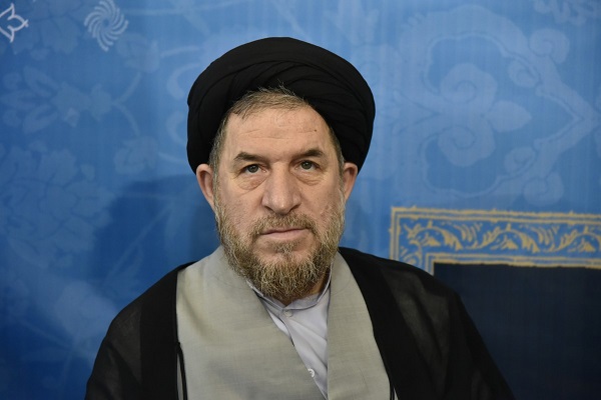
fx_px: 2003
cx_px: 300
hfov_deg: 17.1
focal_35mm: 120
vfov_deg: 11.4
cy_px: 200
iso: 4000
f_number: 4
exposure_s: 1/200
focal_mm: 120
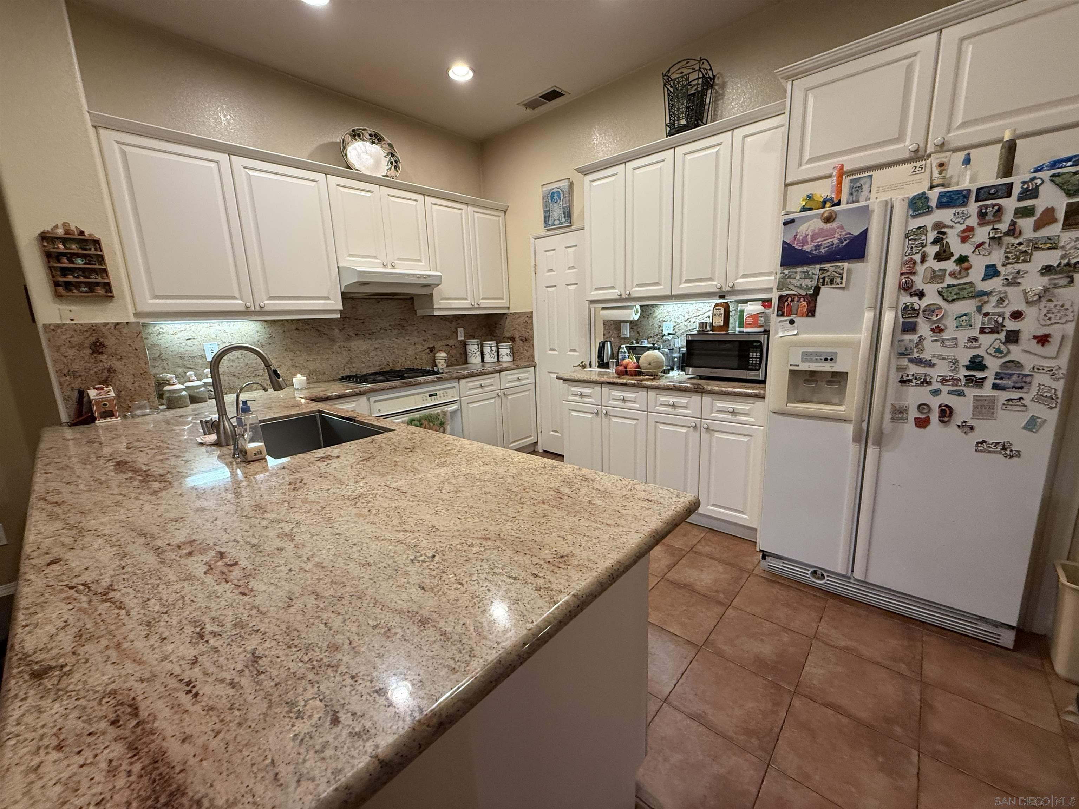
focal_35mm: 14
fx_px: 436
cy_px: 404
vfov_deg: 85.7
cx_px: 540
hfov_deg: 102.1
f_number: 2.2
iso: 250
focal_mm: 2.22
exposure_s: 1/60
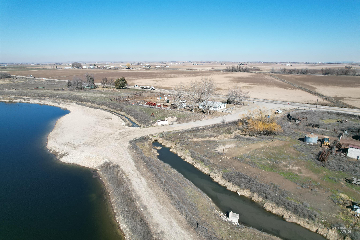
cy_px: 120
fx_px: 220
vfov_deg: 57.2
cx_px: 180
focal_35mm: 22
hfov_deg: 78.6
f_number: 2.8
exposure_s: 1/1600
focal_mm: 8.38
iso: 100
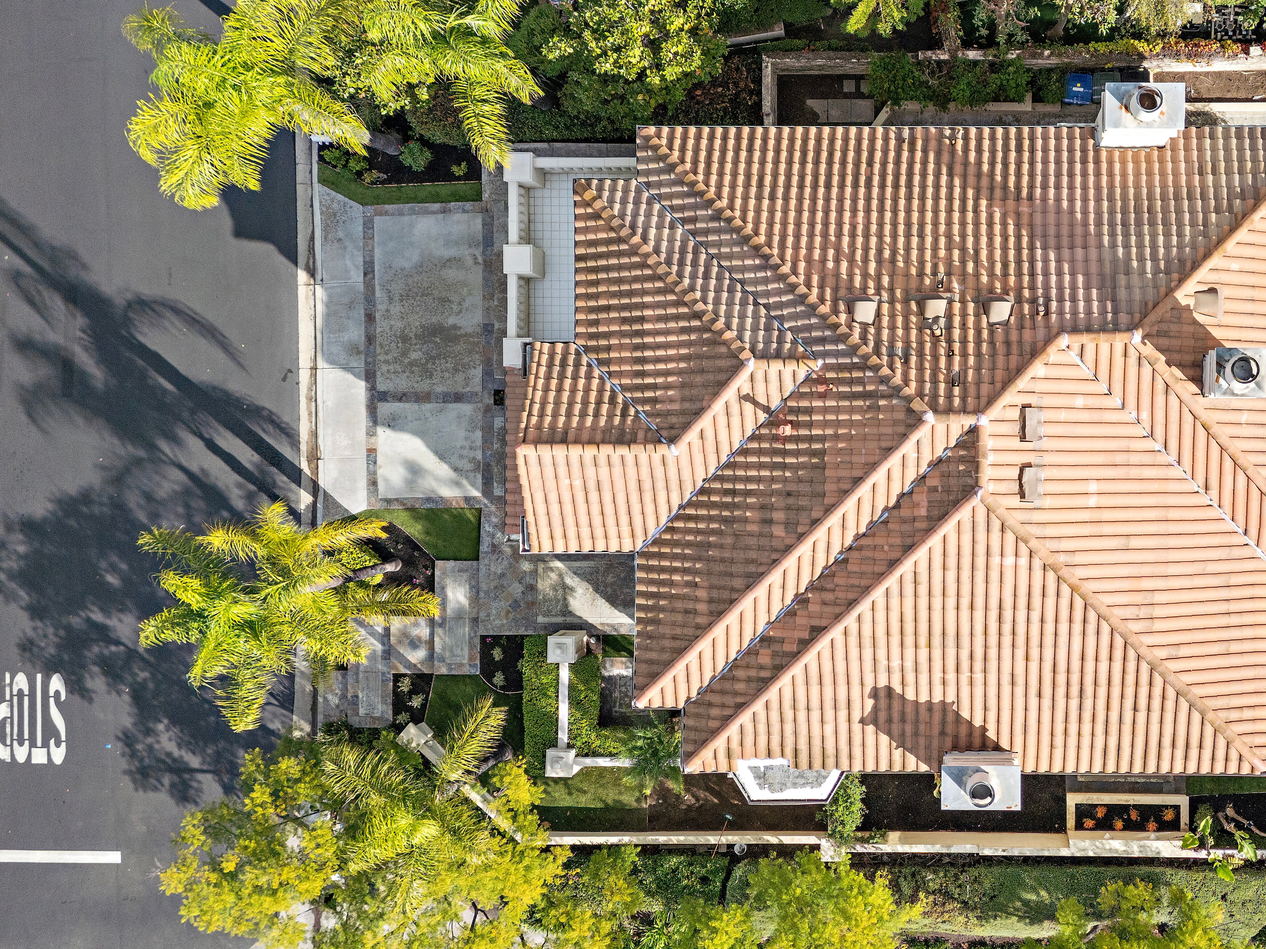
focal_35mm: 41
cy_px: 438
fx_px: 1499
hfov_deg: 44.4
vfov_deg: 35.1
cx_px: 939
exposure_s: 1/2000
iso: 100
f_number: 1.7
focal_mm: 6.72
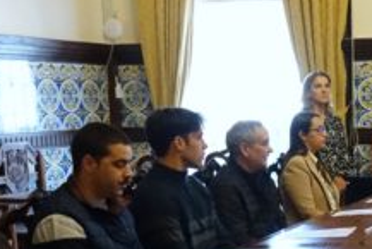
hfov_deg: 23.1
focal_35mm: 83
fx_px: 858
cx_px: 399
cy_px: 270
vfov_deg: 16.0
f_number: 3.2
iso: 2000
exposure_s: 1/200
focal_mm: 9.11
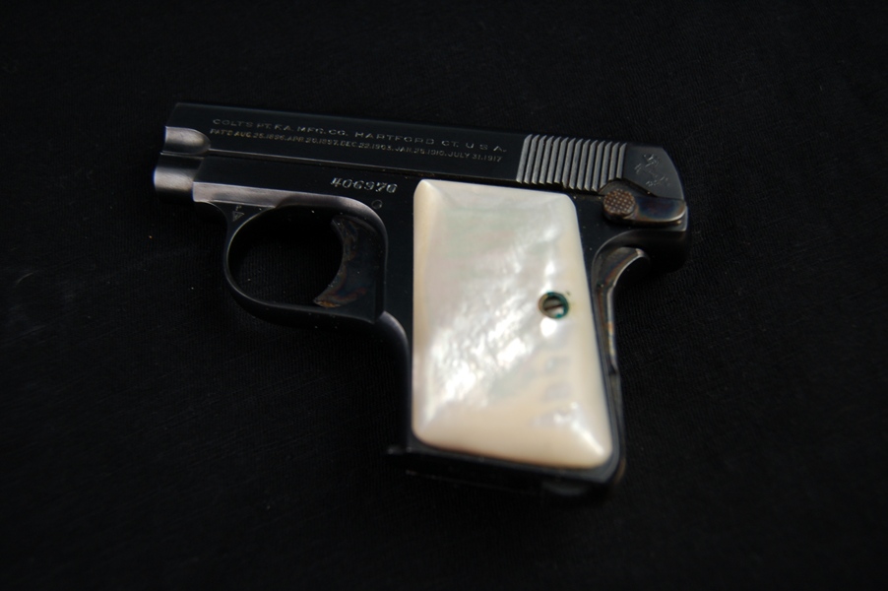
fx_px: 887
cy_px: 296
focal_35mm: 36
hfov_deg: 53.2
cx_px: 444
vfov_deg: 36.8
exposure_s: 1/60
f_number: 4
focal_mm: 24
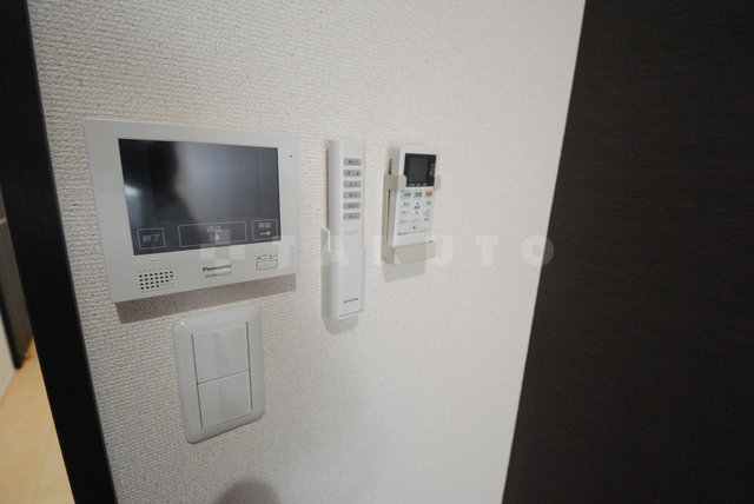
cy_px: 252
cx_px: 377
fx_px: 314
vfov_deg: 77.4
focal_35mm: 15
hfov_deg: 100.3
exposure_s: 1/30
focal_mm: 10
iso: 1100
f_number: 4.8
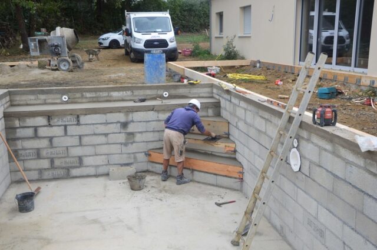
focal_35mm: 39
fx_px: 408
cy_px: 125
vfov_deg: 34.1
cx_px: 188
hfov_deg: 49.6
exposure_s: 1/125
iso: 250
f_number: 5.6
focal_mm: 26
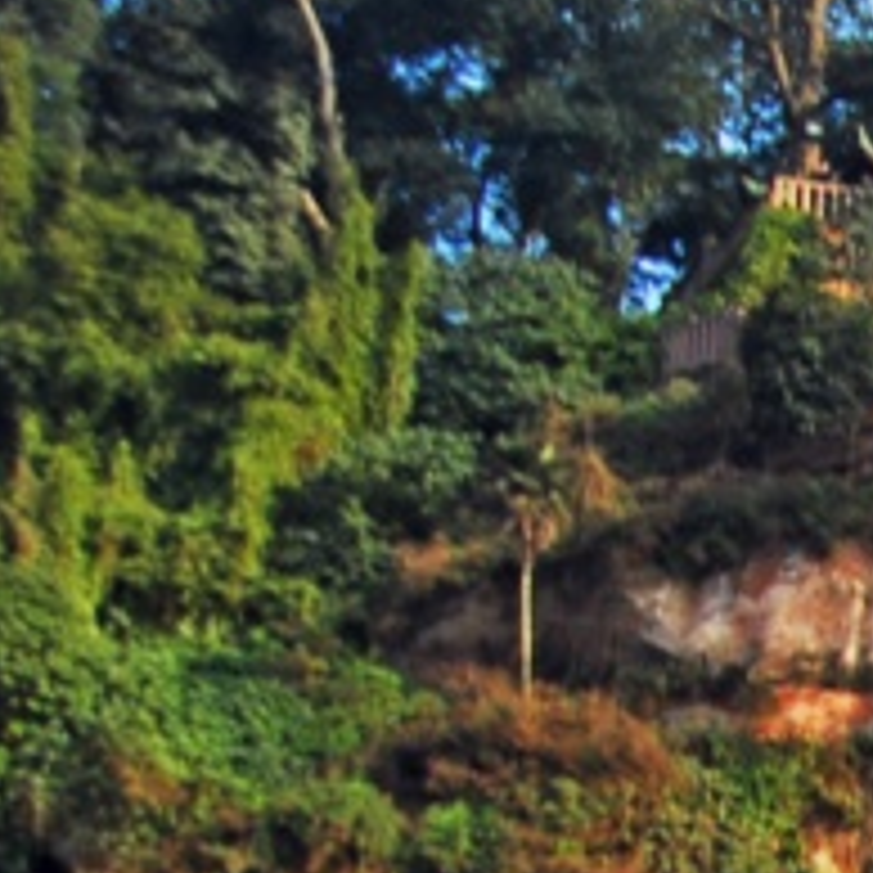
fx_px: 4851
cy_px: 1562
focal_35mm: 170
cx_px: 2426
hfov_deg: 8.8
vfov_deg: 9.8
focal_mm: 24
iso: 200
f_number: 5.6
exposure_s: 1/250
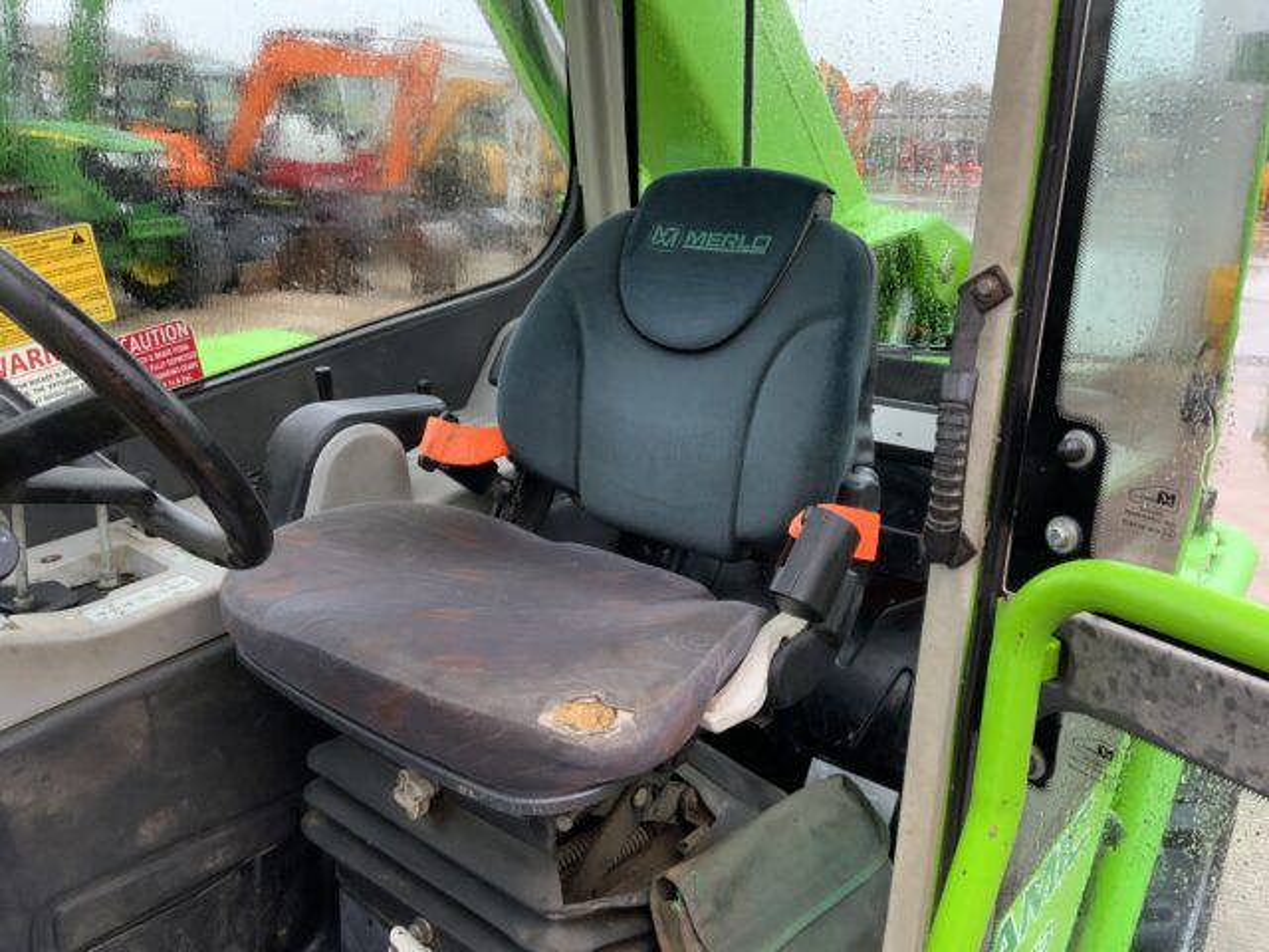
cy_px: 476
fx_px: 1063
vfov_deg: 48.2
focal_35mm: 29
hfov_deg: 61.7
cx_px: 634
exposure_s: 1/60
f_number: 1.8
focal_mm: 3
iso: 125
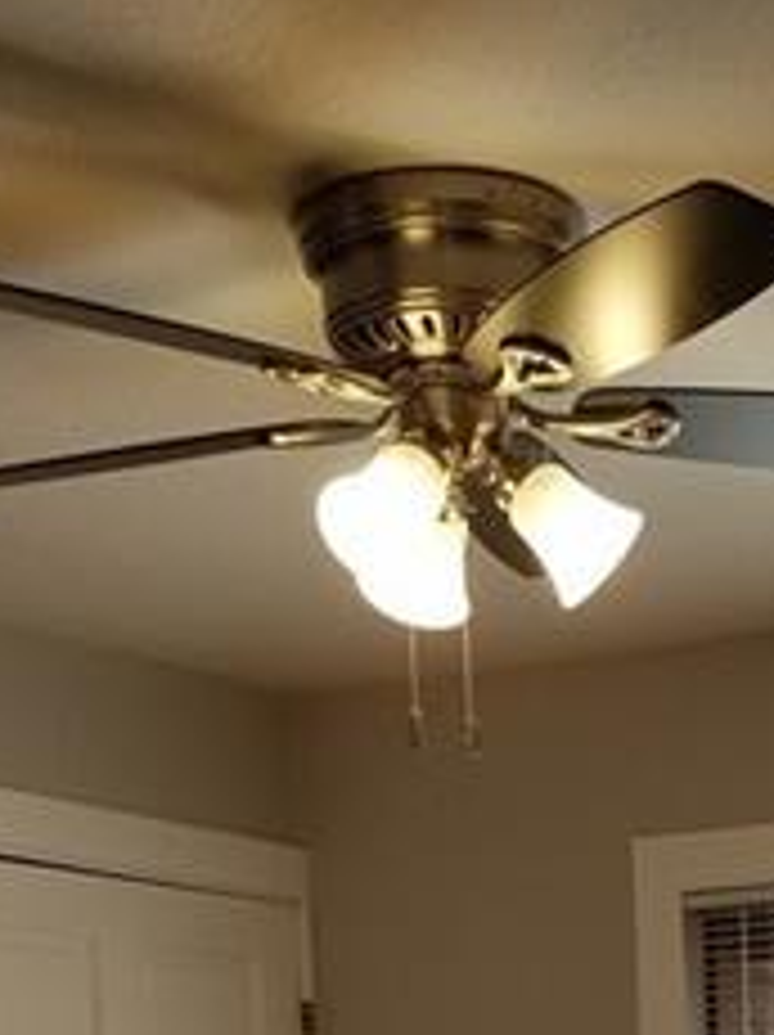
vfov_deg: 19.7
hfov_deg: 16.2
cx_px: 950
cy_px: 1539
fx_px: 2599
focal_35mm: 87
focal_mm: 4.2
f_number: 1.7
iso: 50
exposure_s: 1/134
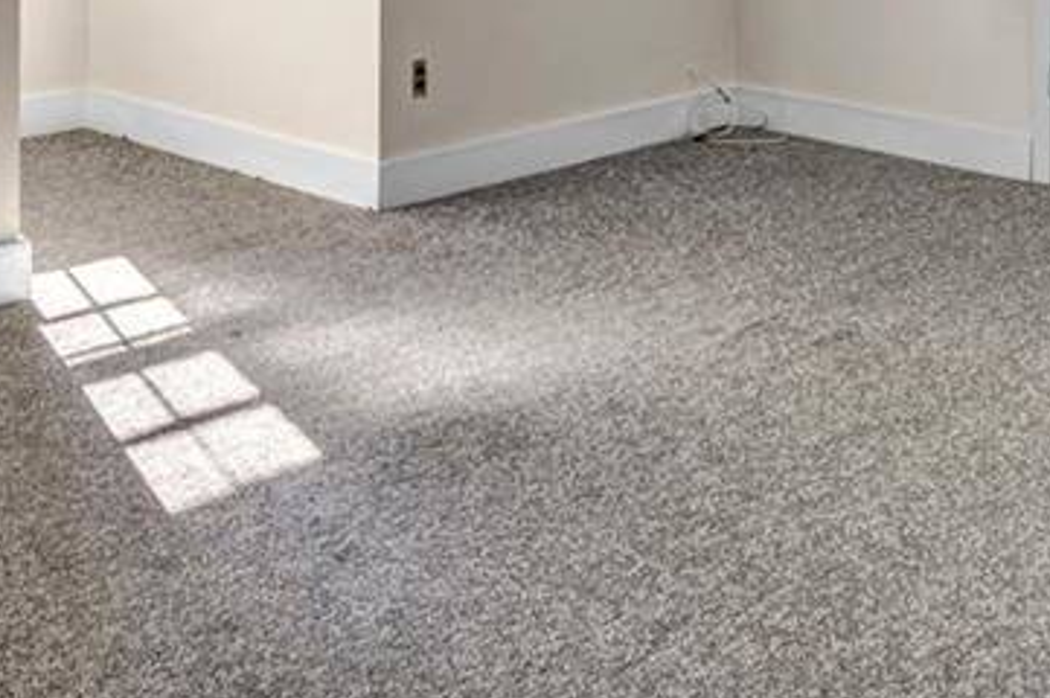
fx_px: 1486
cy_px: -202
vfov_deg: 23.5
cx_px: 279
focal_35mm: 51
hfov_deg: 38.1
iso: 100
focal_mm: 12
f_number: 8
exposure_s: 1/25
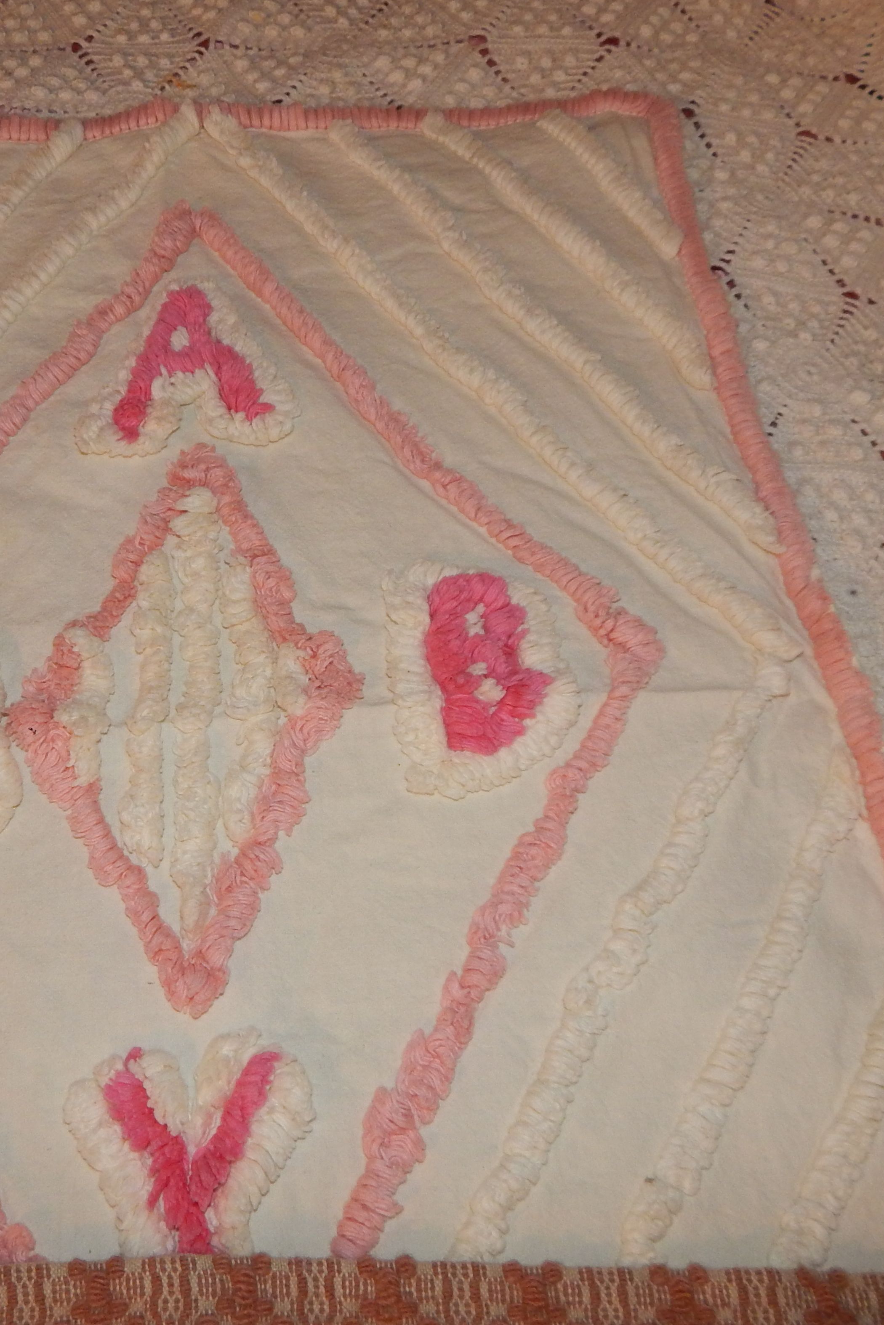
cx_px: 283
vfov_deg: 54.4
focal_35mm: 35
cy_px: 692
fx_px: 1289
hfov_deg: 37.4
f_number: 3
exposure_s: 1/30
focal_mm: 4
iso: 200
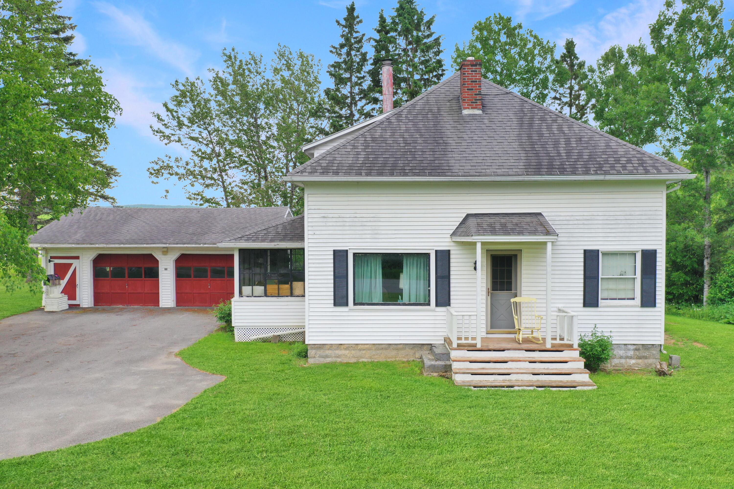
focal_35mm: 28
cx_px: 367
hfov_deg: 65.5
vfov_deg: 46.4
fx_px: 571
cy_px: 244
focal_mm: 10.26
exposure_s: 1/120
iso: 100
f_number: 4
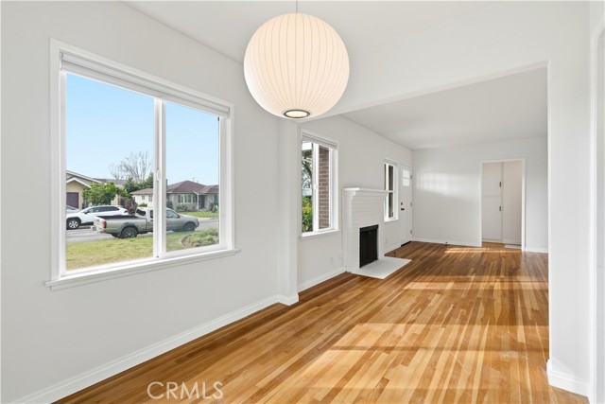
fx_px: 269
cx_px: 302
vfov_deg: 73.8
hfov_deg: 96.7
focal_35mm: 16
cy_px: 202
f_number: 8
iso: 400
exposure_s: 1/640
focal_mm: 16
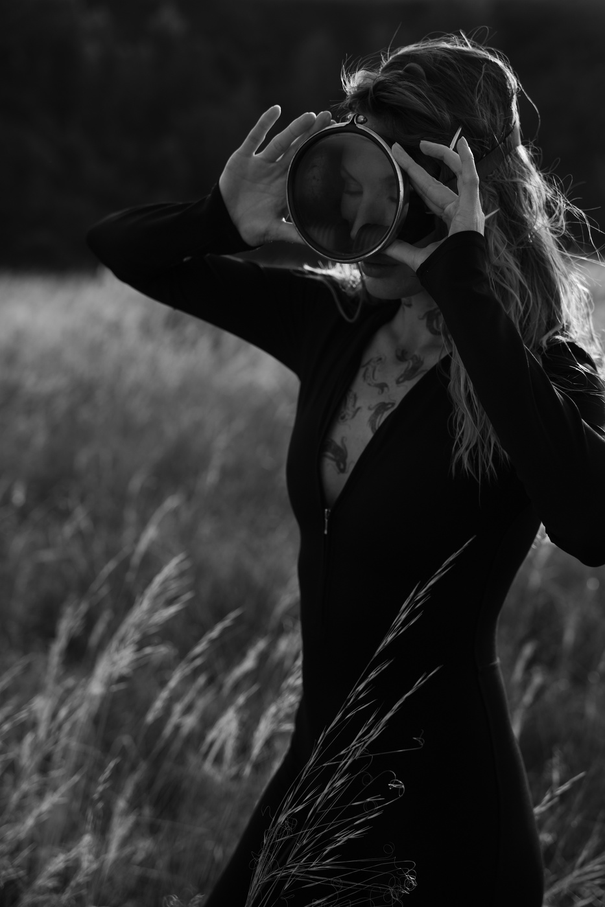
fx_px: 1765
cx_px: 302
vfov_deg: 28.8
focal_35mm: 70
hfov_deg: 19.5
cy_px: 454
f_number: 4
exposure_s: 1/500
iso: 100
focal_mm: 70
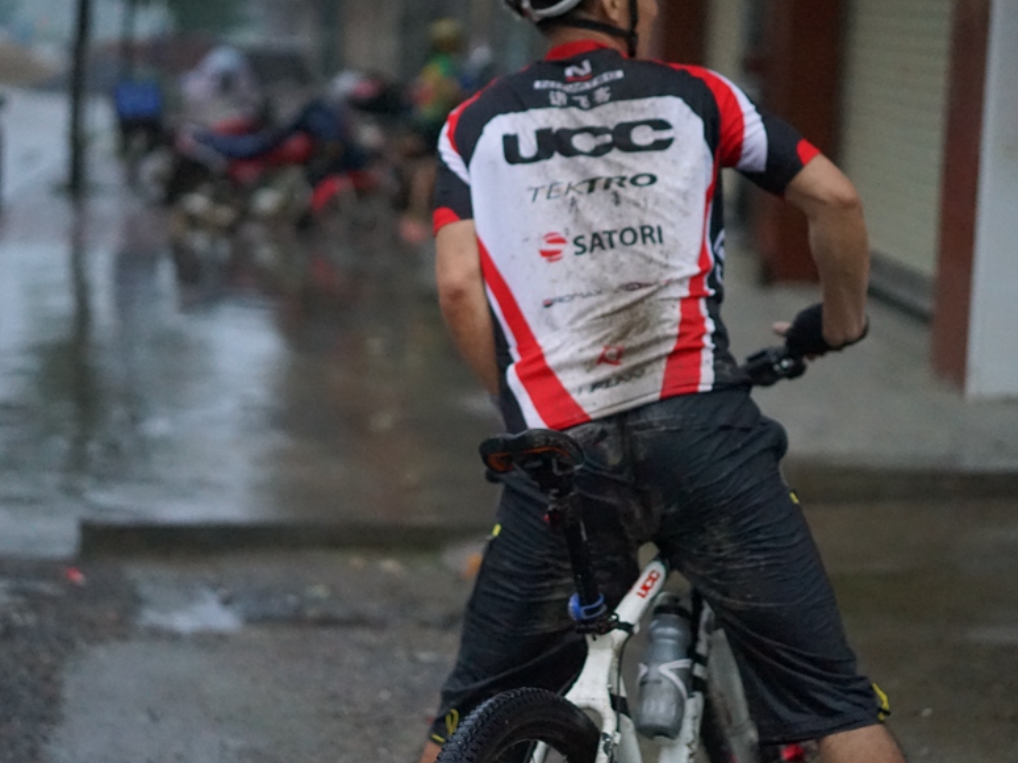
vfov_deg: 18.0
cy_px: 324
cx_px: 493
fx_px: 2411
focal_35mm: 82
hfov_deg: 23.8
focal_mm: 55
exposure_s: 1/1250
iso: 6400
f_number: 1.8
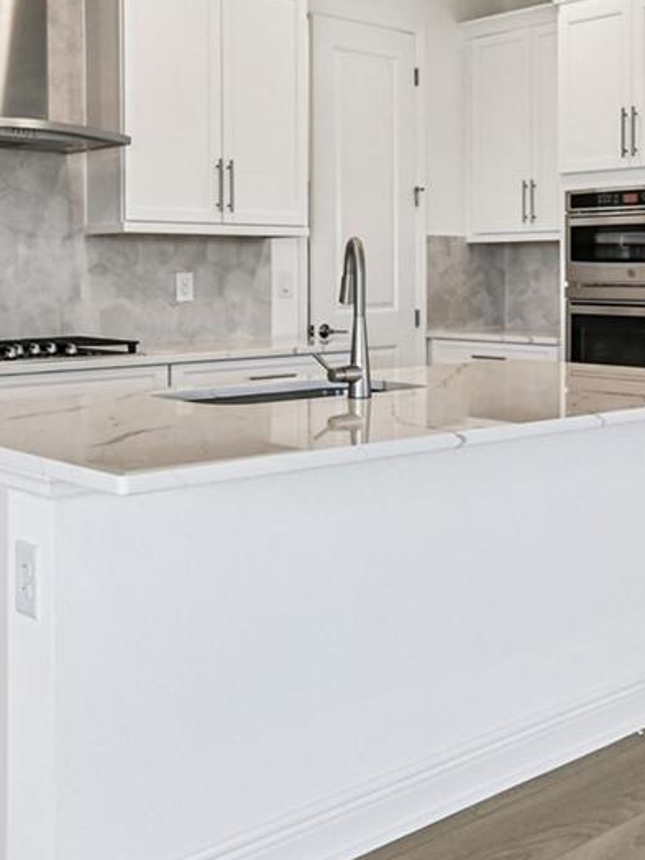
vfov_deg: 42.1
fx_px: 1093
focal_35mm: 44
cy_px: 254
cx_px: 407
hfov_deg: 32.7
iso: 640
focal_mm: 10
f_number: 7.1
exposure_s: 1/200
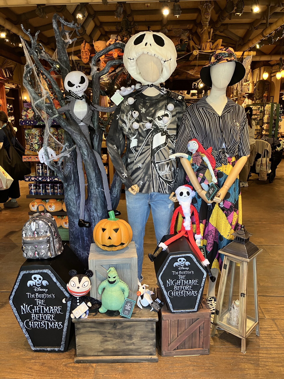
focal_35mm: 28
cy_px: 190
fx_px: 306
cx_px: 142
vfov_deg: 63.4
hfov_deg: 49.7
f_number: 1.8
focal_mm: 3.99
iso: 100
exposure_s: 1/50
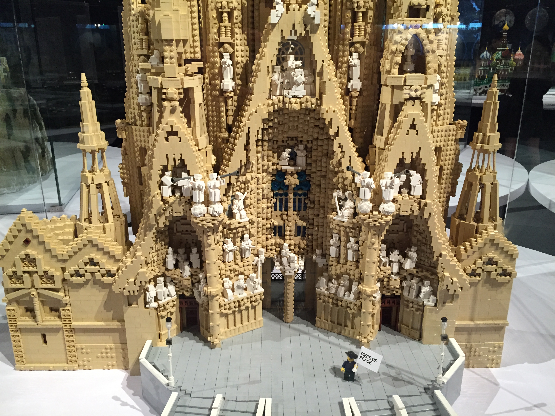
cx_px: 278
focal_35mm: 29
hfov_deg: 61.7
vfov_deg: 48.2
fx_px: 465
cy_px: 208
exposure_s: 1/30
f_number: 2.2
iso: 160
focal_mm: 4.15
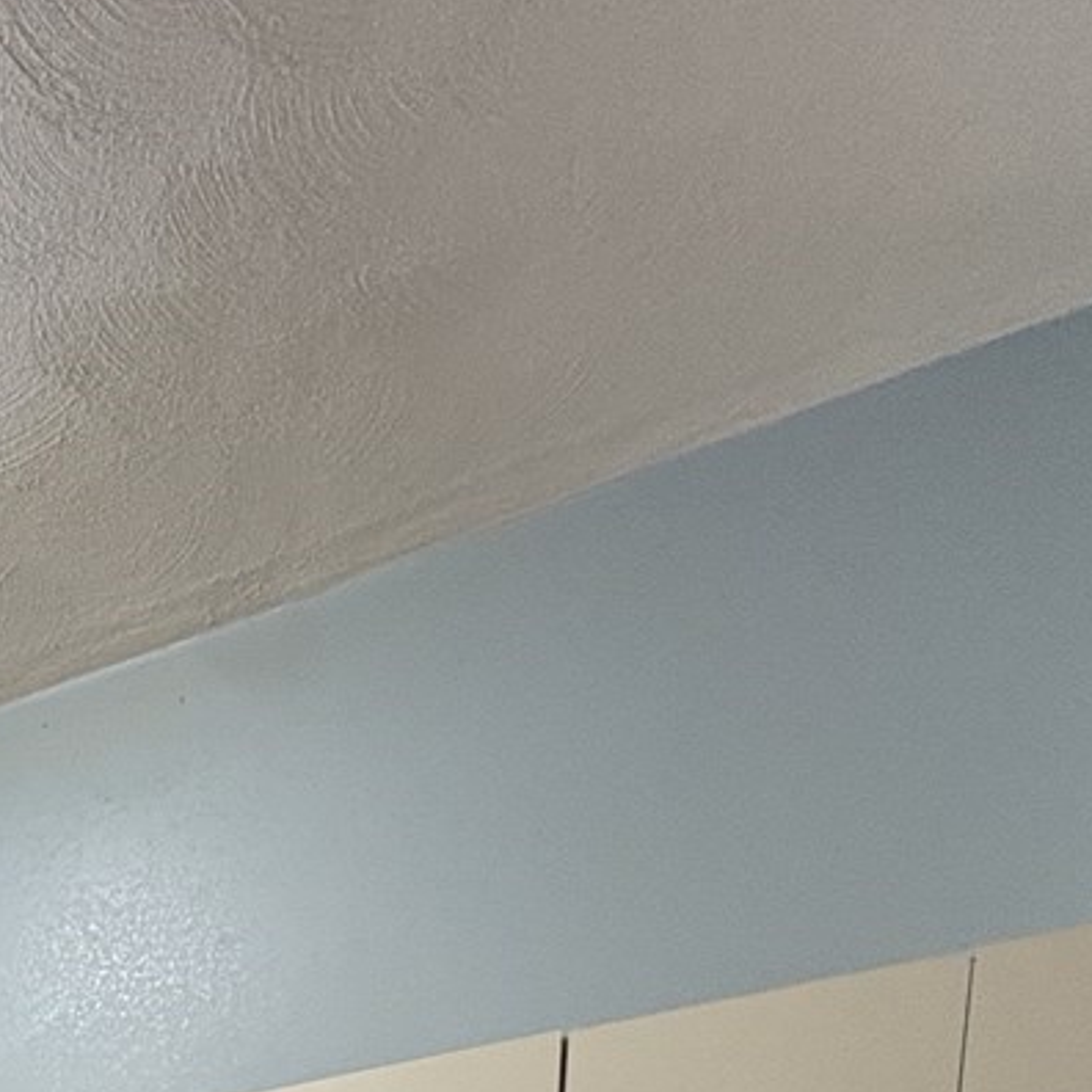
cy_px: 2030
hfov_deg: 29.8
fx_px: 1713
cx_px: -248
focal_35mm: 48
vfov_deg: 21.1
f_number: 2.2
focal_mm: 2.22
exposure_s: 1/60
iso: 400
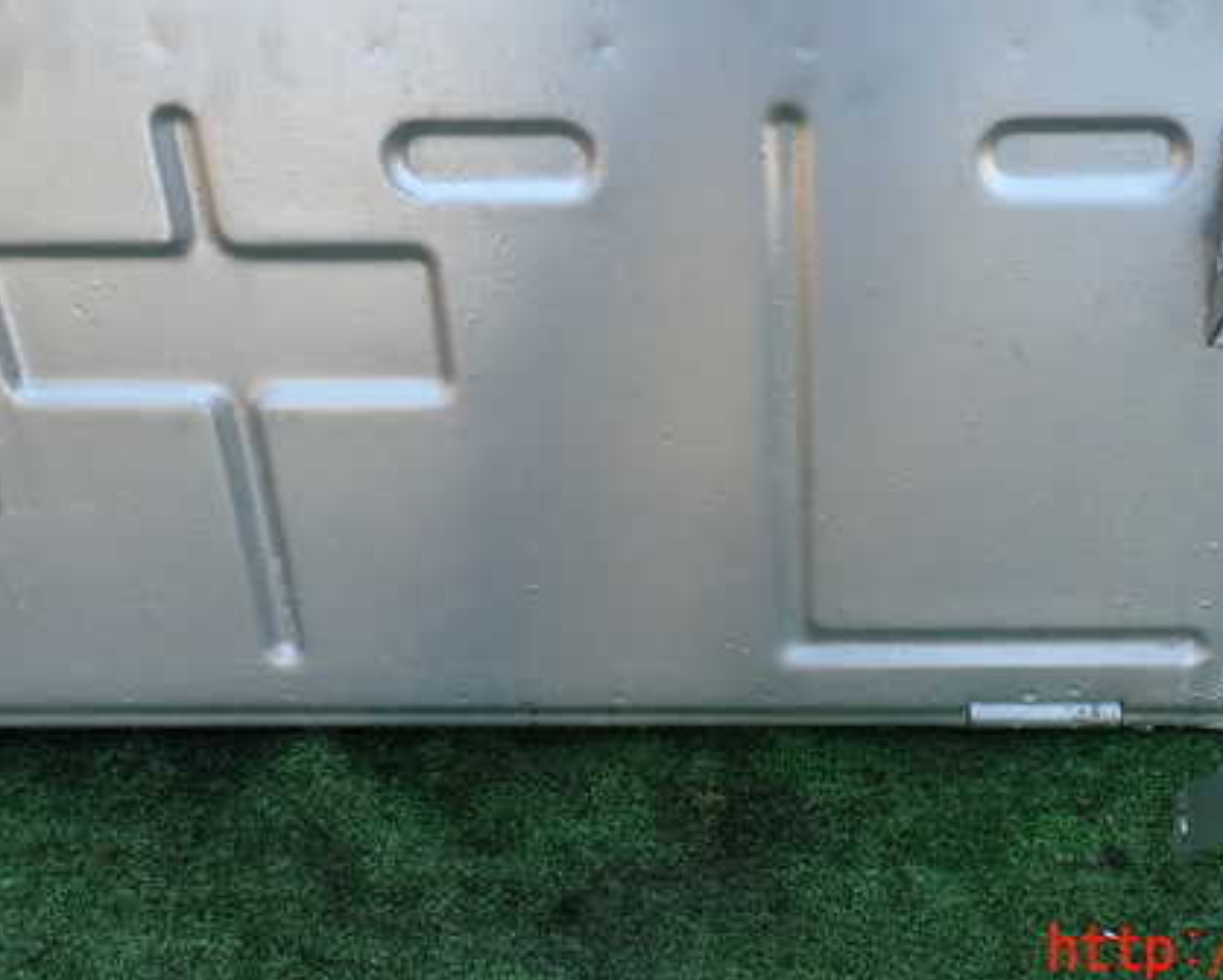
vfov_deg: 41.7
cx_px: 831
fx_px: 1268
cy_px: 331
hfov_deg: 50.4
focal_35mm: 35
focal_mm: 4.5
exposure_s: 1/100
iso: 100
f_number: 2.8
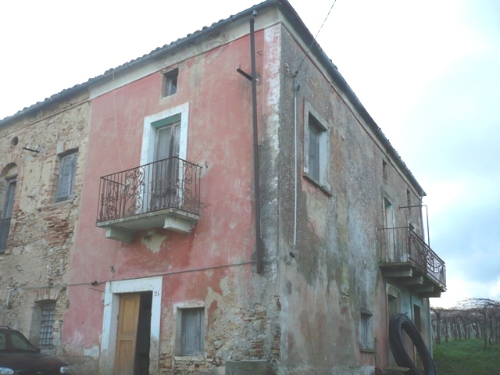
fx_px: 506
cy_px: 188
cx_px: 250
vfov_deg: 40.7
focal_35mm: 35
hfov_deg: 52.6
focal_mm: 5.8
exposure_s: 1/320
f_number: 2.8
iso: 100
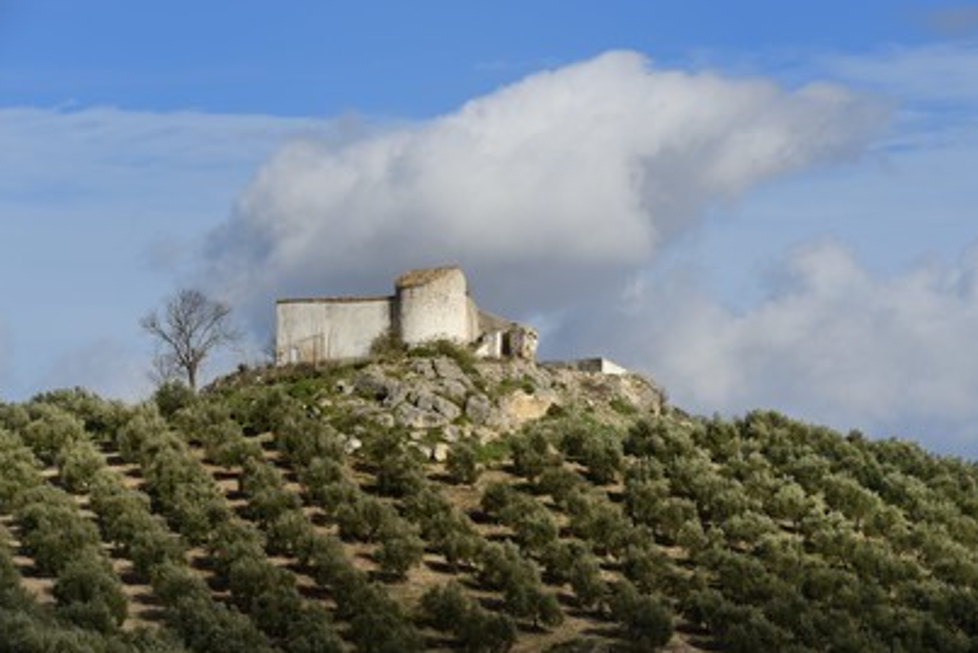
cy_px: 337
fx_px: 4810
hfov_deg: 11.6
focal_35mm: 177
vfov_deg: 7.8
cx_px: 505
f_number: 14
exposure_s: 1/320
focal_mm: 170
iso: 200
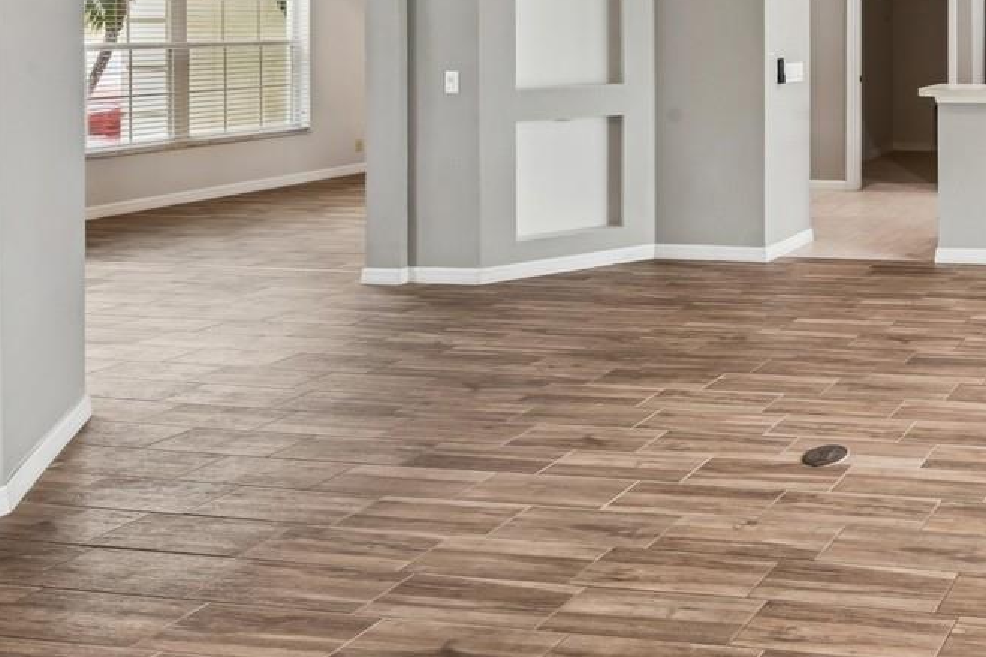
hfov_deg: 40.4
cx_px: 1169
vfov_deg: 35.6
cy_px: 21
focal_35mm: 34
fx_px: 931
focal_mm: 14
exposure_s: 1/6
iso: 200
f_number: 11
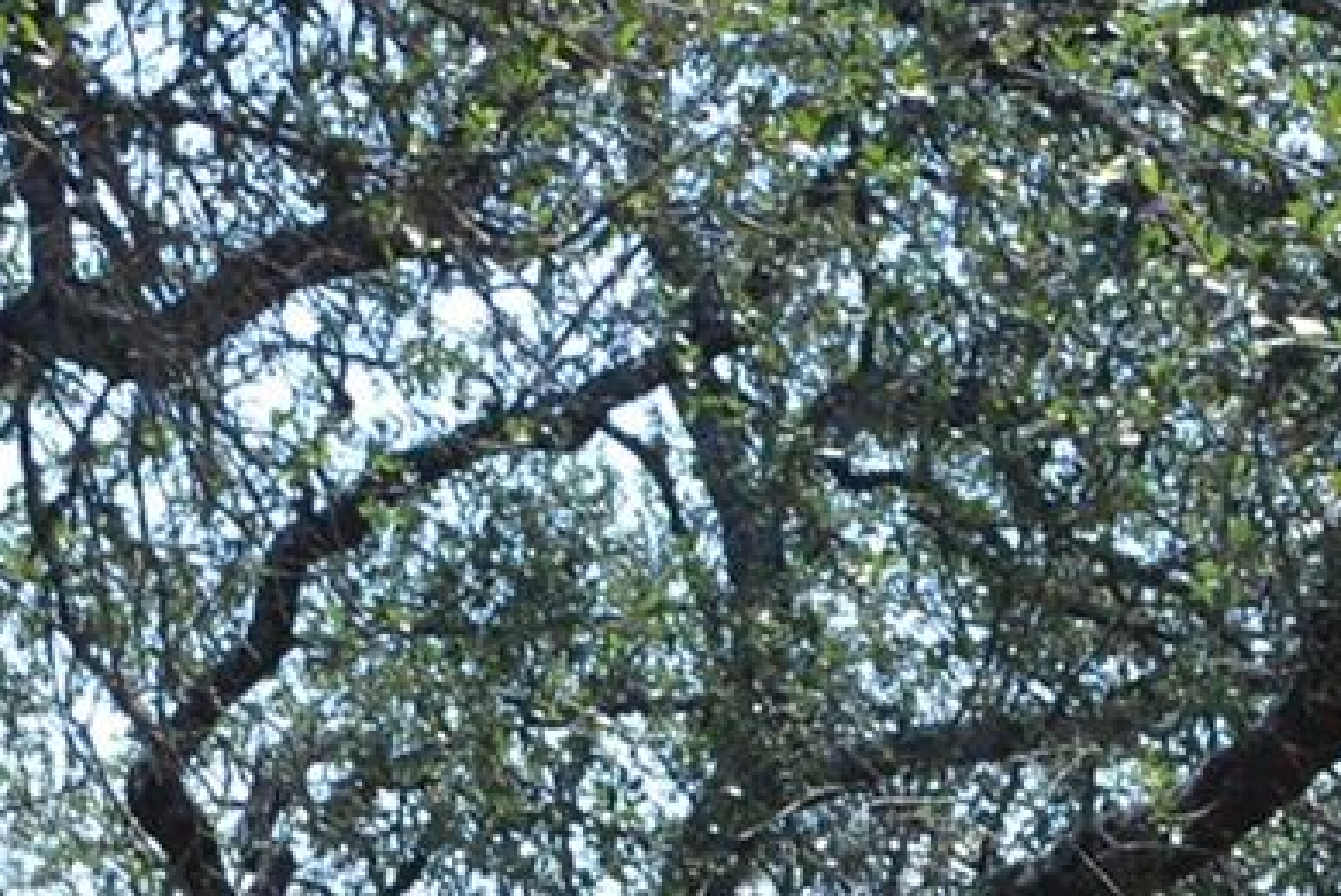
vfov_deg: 8.7
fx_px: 5293
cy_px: 2256
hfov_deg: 14.3
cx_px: 165
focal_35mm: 142
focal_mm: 18
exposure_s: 1/160
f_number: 6.3
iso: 100
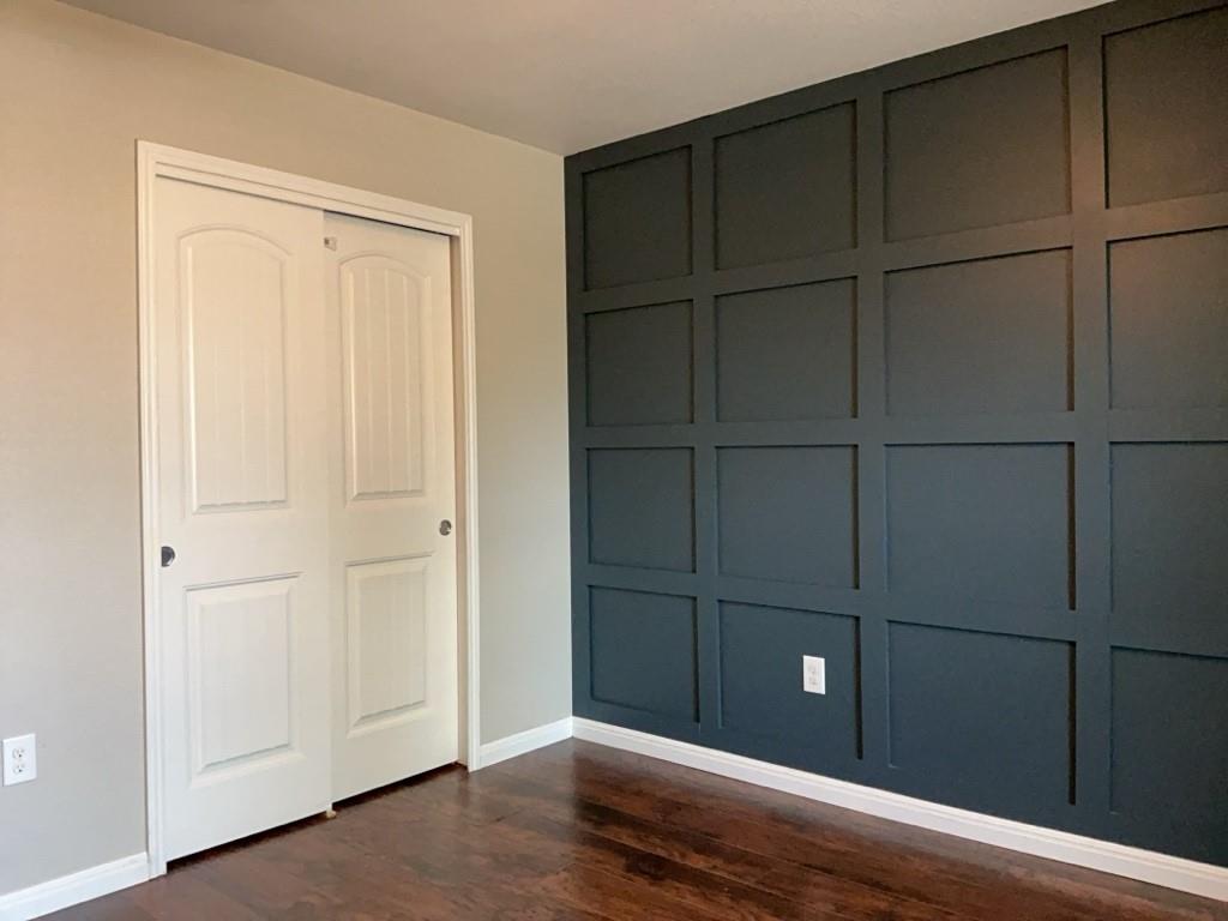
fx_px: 958
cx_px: 614
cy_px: 460
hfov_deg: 65.3
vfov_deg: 51.4
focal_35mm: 27
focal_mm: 3
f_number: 1.8
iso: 160
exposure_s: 1/100
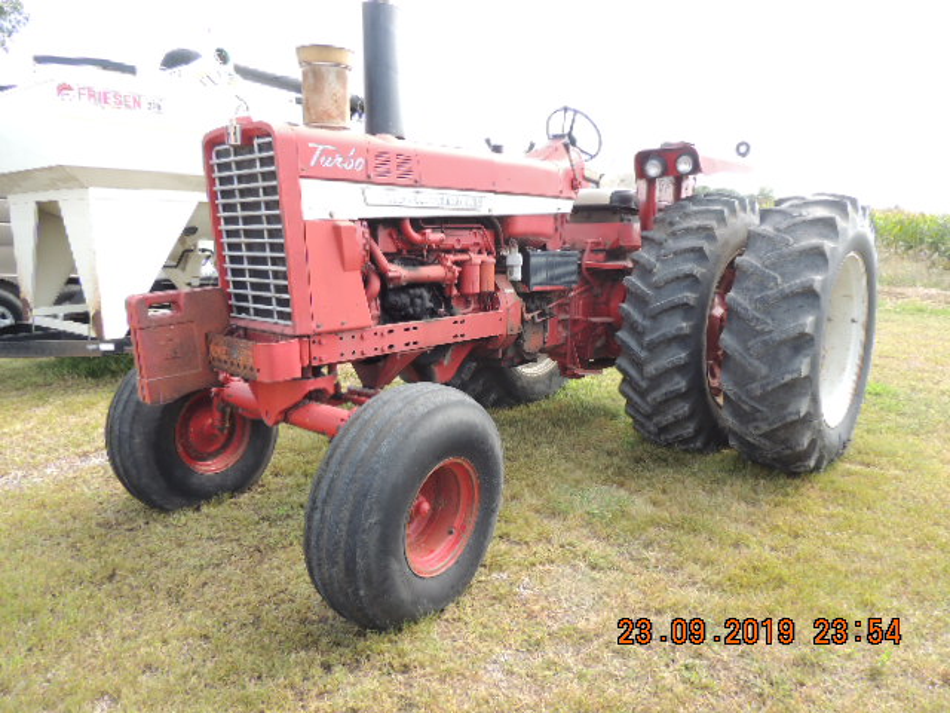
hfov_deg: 71.6
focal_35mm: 24
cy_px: 356
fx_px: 659
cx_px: 475
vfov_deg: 56.8
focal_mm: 4.3
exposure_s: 1/200
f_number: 3
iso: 100
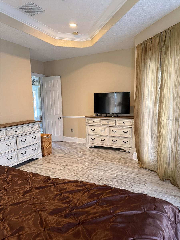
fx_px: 166
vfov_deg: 71.6
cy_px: 120
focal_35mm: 24
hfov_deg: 56.8
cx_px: 90
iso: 320
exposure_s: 1/58
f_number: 1.78
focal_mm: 6.76
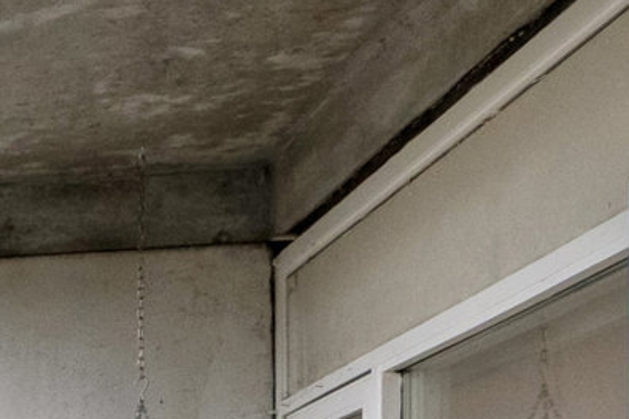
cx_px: -832
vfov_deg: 11.7
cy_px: 822
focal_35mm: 106
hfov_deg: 14.1
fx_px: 1852
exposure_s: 1/60
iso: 640
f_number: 13
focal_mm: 14
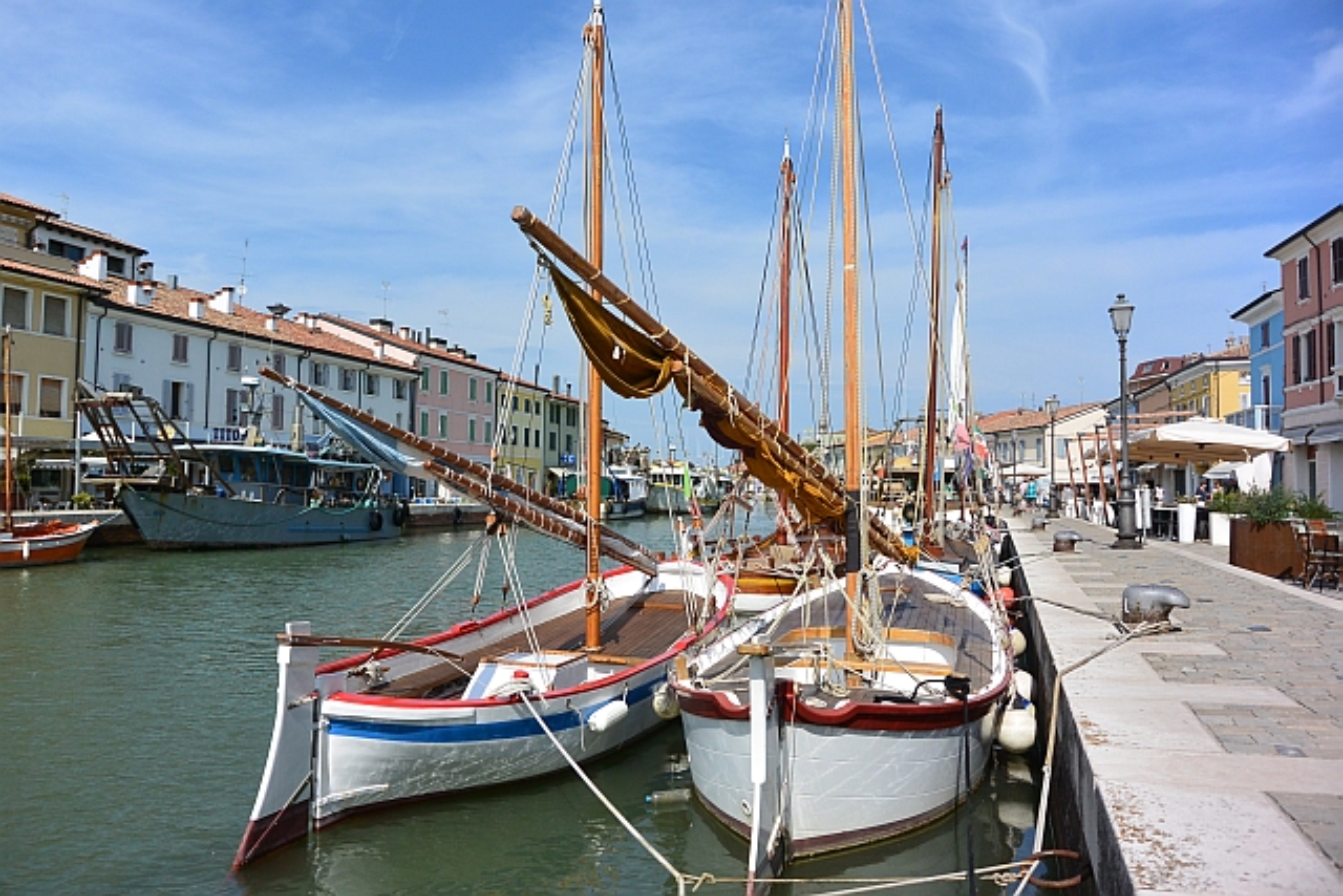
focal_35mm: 27
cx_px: 672
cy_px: 448
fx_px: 1007
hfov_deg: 67.4
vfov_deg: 48.0
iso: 160
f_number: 5
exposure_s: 1/1250
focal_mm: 10
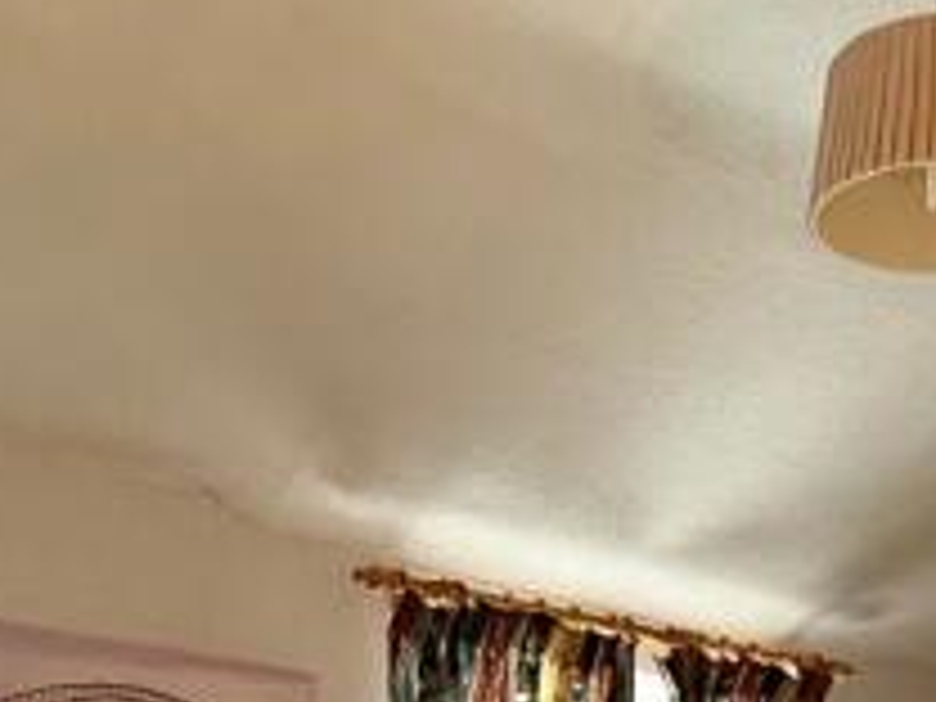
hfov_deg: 28.0
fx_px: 1866
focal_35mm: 69
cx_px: 616
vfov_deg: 18.8
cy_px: 1044
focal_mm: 2.22
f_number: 2.2
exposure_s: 1/100
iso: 500
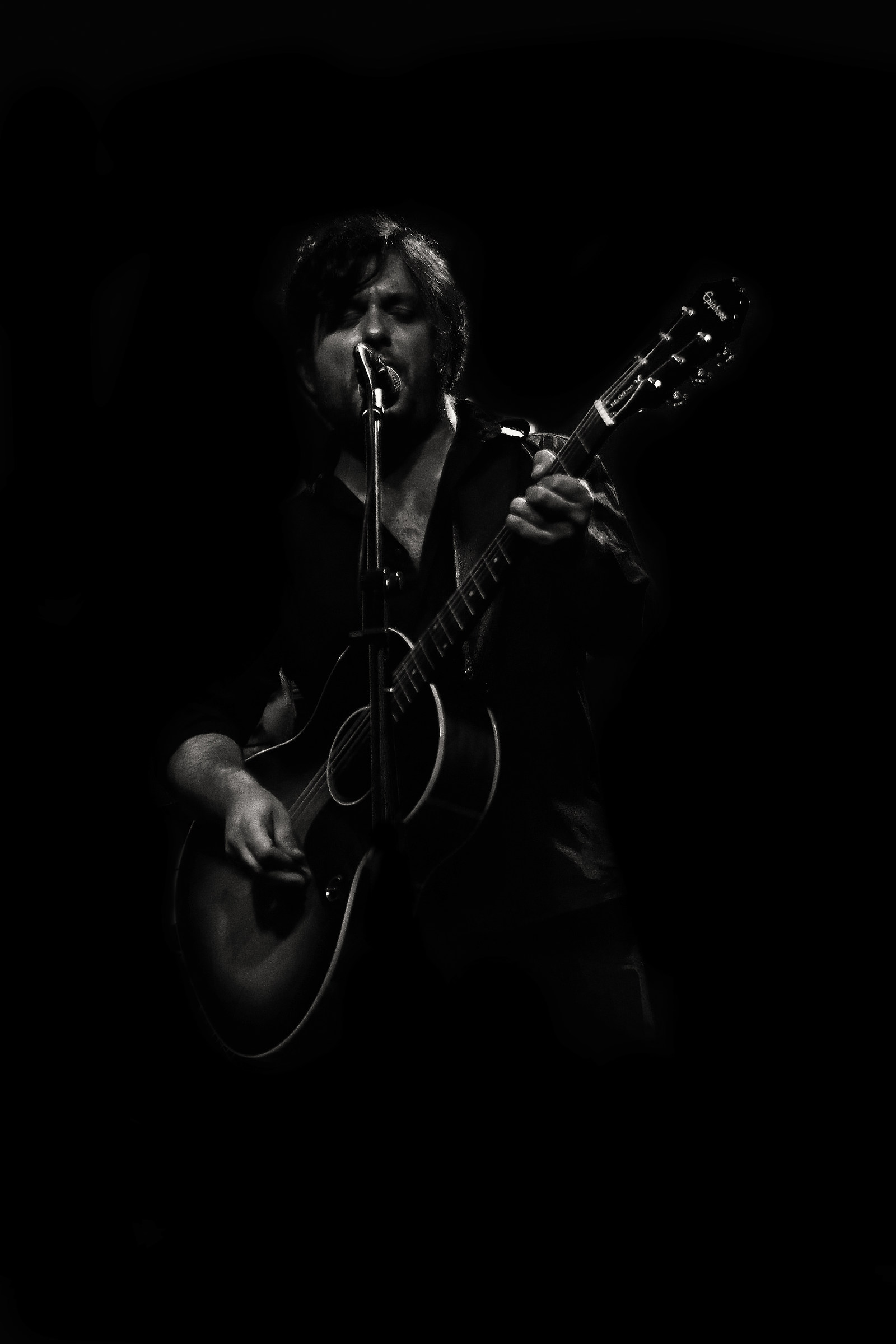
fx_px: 2800
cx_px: 448
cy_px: 672
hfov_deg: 18.2
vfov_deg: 27.0
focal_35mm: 75
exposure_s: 1/400
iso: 2500
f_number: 2.8
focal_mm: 50
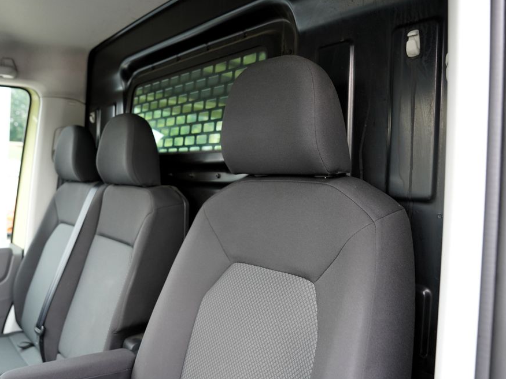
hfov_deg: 65.0
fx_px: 395
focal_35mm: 27
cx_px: 219
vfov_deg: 51.3
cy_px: 194
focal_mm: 24
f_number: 4
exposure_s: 1/60
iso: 500
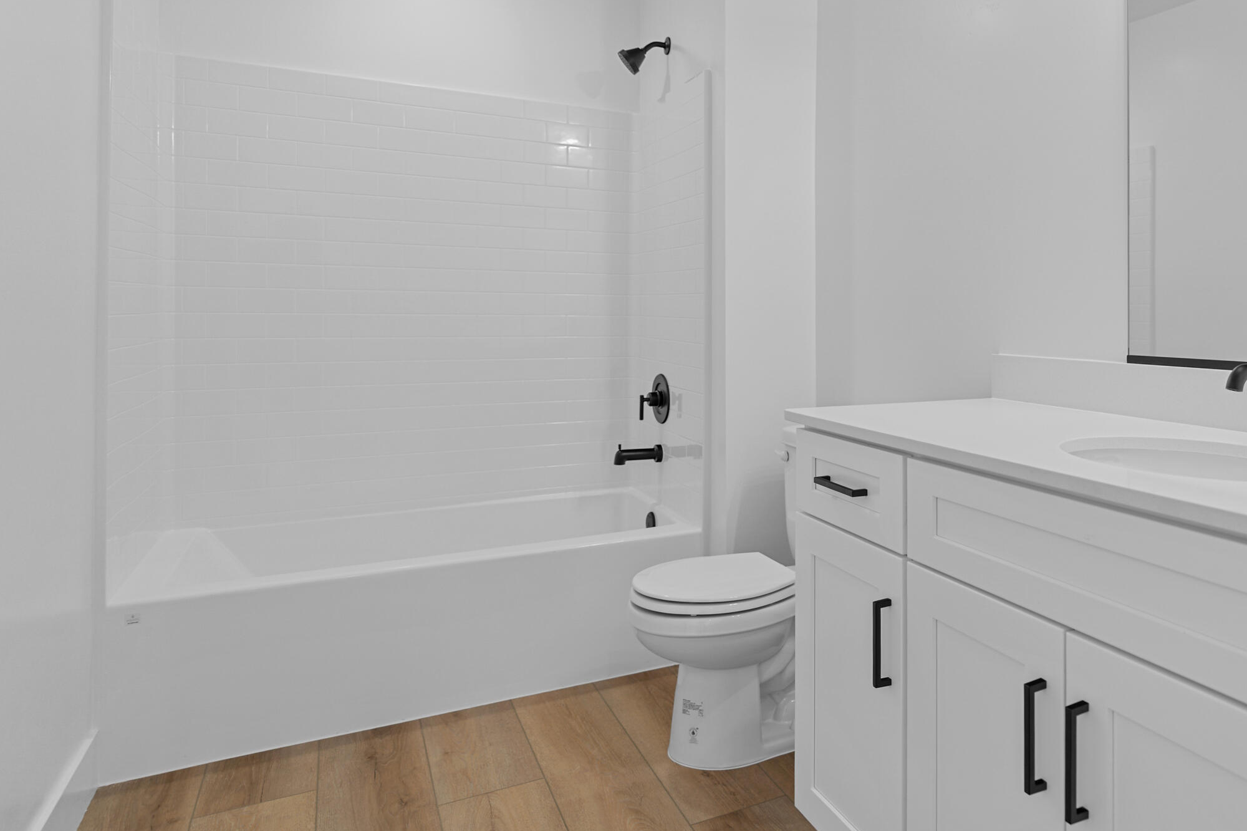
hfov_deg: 71.4
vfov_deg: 52.4
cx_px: 841
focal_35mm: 24
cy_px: 295
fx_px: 831
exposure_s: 1/5
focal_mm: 16
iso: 100
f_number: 2.8
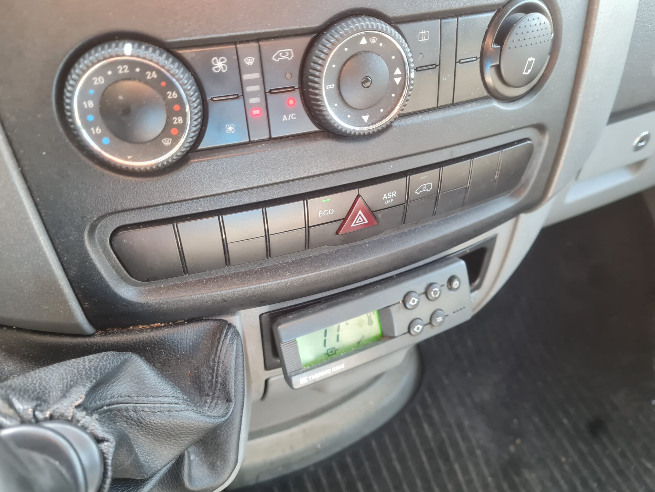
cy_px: 246
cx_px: 328
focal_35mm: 26
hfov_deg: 67.3
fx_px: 492
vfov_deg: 53.1
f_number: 1.8
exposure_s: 1/50
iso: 250
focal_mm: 5.4
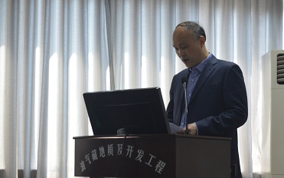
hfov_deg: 22.0
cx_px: 184
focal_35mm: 94
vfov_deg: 13.9
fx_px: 728
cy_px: 128
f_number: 4.8
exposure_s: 1/25
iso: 400
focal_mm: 38
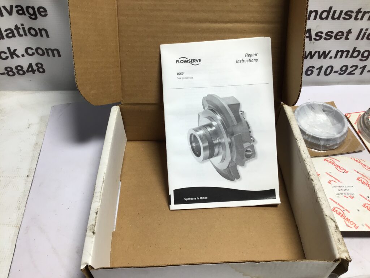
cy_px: 139
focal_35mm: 31
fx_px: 331
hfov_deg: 58.4
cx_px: 185
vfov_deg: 45.4
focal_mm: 3.3
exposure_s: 1/120
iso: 25
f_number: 2.4
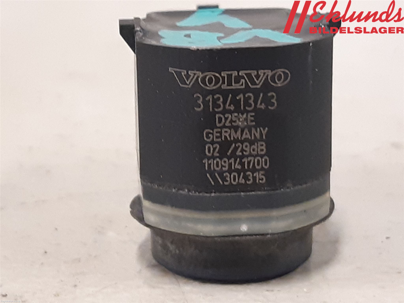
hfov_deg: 67.3
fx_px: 303
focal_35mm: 26
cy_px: 152
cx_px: 202
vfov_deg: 53.1
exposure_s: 1/33
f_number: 1.7
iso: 200
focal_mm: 3.93
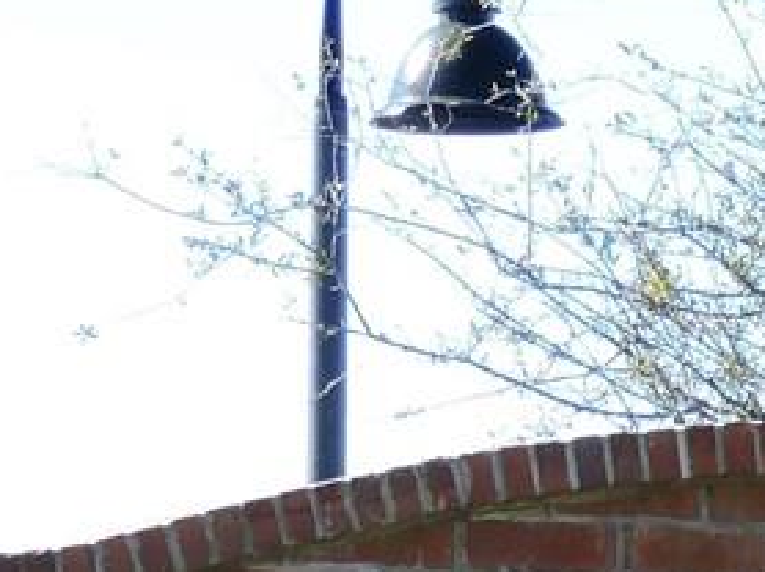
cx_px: 958
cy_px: 1270
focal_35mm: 432
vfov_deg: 3.4
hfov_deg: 4.6
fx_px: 9539
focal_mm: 13.4
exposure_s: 1/250
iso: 100
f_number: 3.9
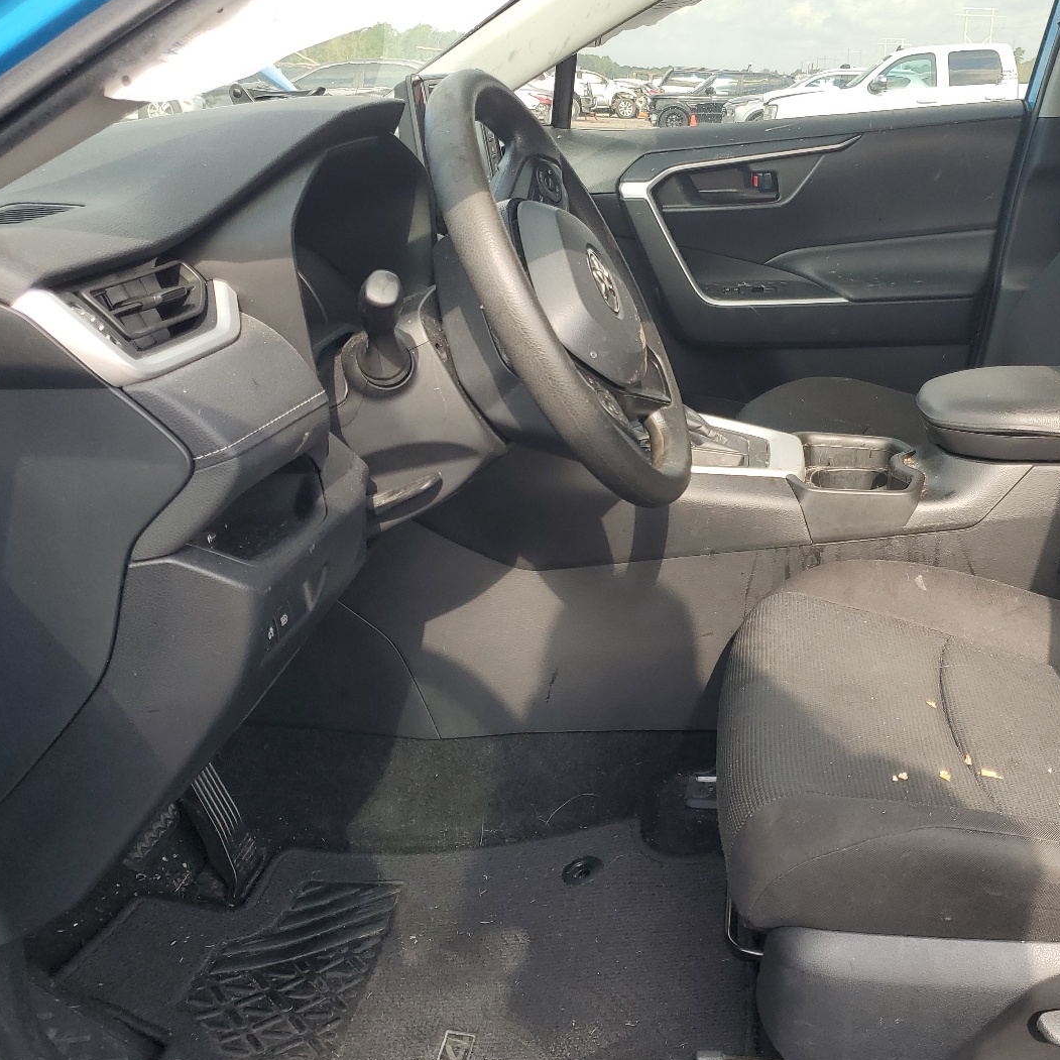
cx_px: 716
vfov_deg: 47.2
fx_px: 1213
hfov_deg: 46.4
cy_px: 515
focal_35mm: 35
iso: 50
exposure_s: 1/476
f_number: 1.5
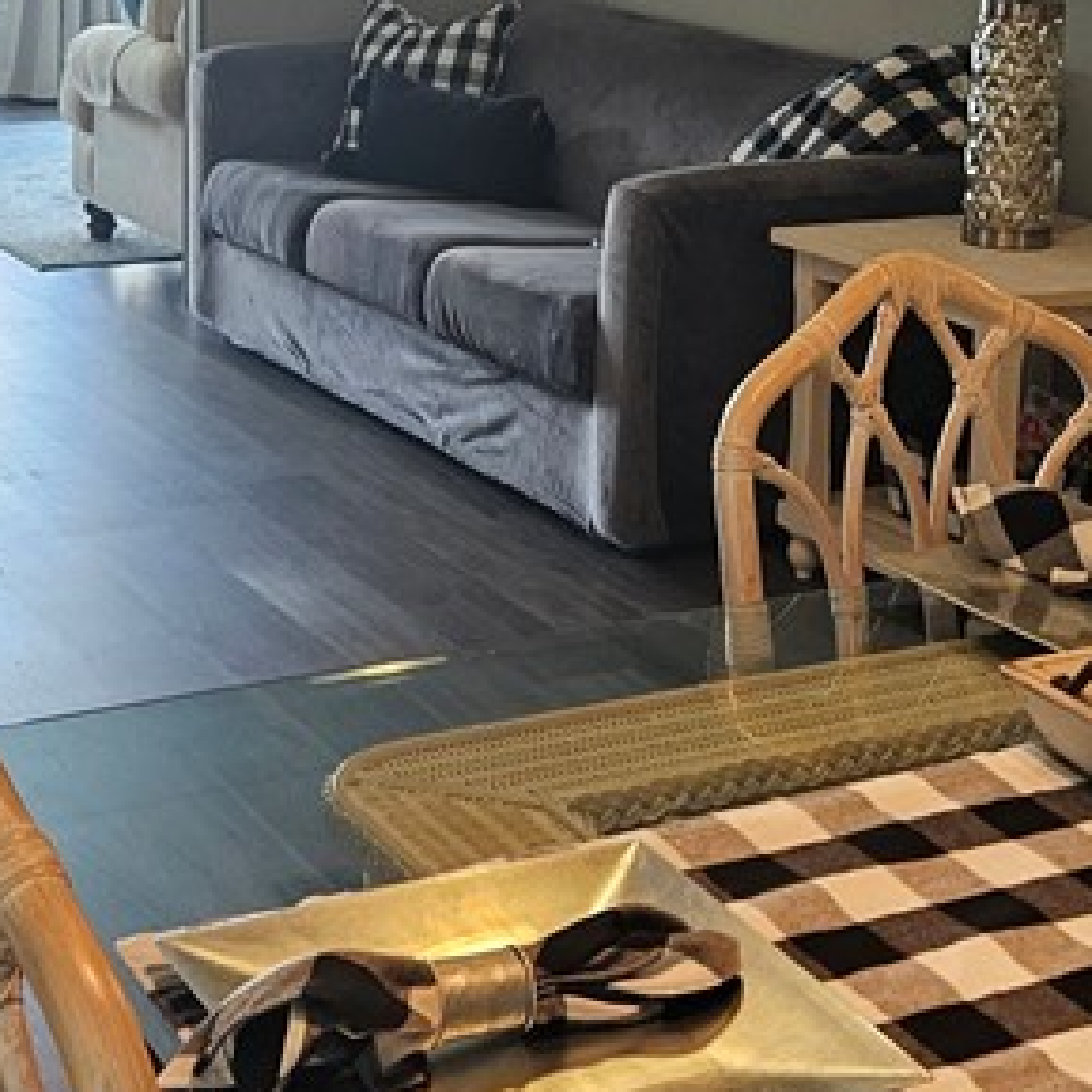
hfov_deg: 24.0
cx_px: 586
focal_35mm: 72
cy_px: 117
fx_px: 2570
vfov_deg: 23.4
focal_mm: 5.4
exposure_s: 1/120
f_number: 1.8
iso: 125
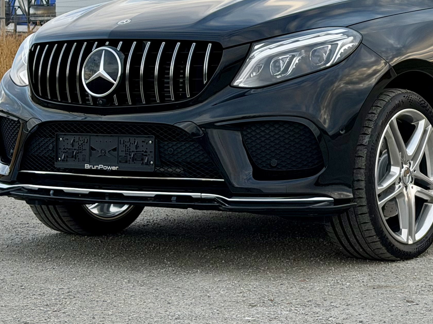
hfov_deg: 17.0
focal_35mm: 115
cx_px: 334
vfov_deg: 12.8
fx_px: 1438
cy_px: 39
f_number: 1.78
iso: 64
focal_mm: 6.76
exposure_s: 1/354
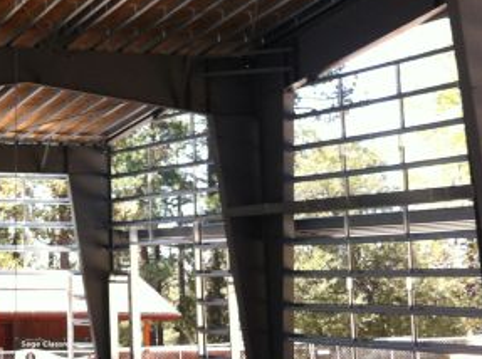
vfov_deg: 14.8
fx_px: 1362
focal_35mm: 98
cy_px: 22
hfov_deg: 18.8
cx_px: -125
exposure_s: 1/148
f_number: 2.8
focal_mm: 3.85
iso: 80
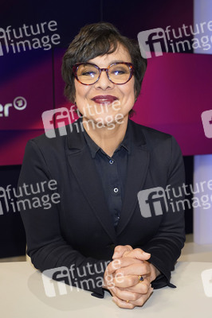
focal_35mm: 43
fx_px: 380
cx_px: 106
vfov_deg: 45.5
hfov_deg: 31.1
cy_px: 159
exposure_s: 1/160
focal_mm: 43
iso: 2000
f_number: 5.6
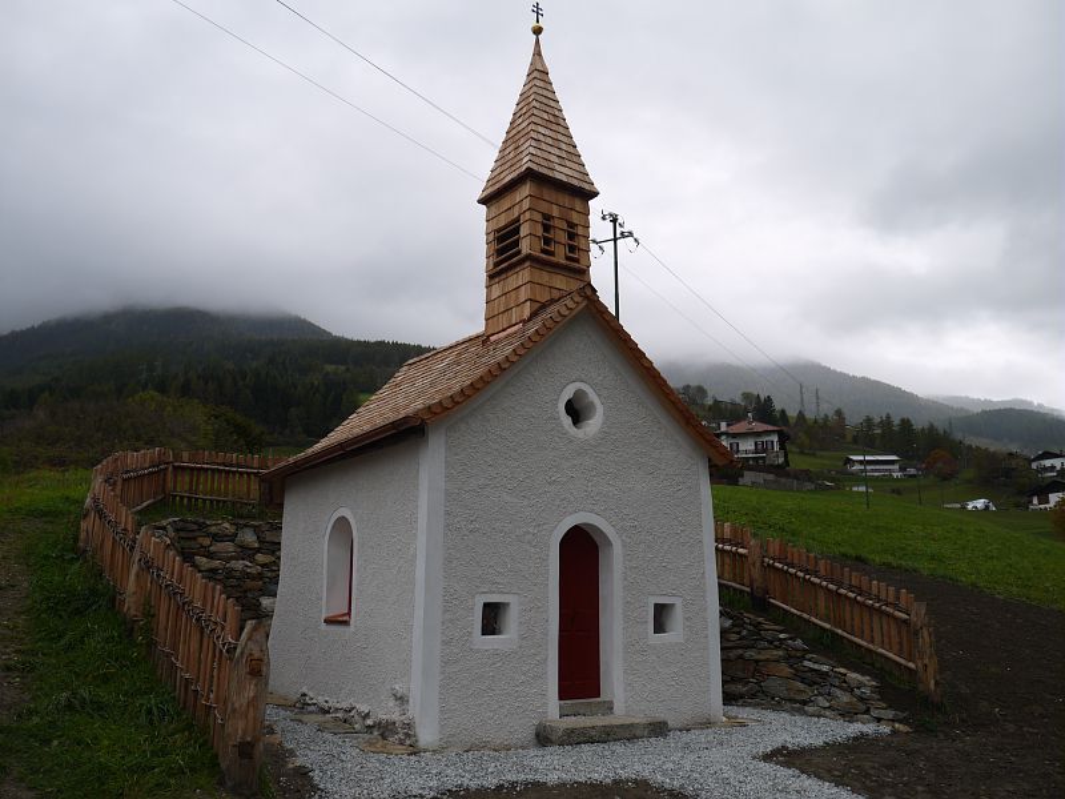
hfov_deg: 63.4
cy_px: 400
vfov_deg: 49.7
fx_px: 861
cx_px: 532
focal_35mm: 28
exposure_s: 1/160
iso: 160
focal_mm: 14
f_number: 5.6
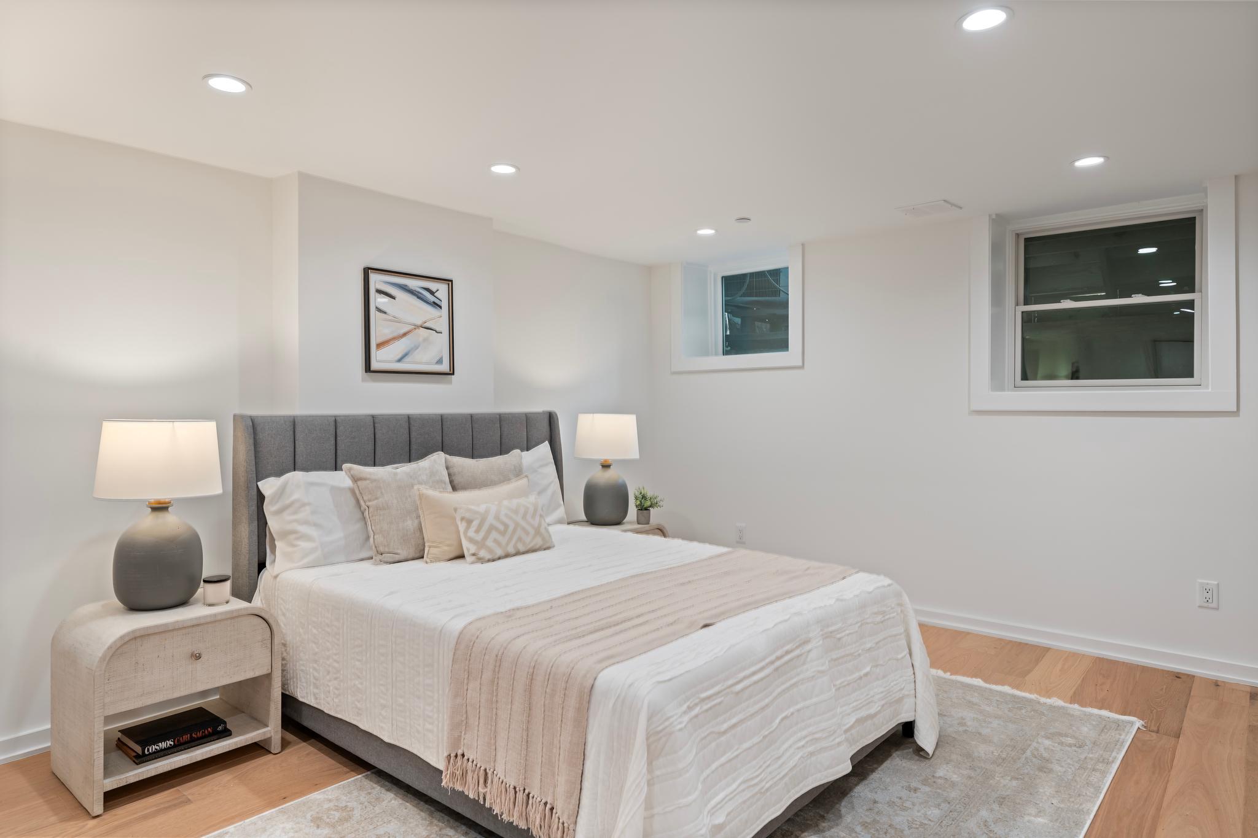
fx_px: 734
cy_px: 419
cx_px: 629
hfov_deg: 81.2
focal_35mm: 21
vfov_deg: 59.5
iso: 800
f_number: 4
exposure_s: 1/30
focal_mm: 21
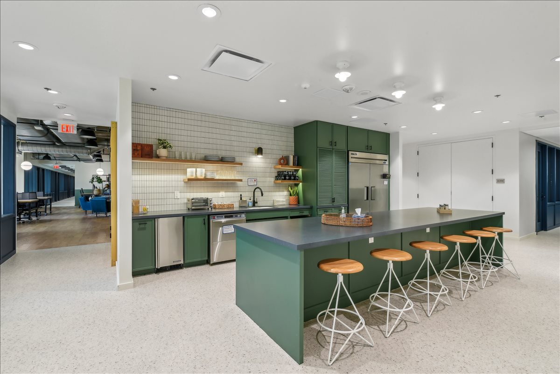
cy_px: 187
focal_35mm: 16
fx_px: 249
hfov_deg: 96.7
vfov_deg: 73.8
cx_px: 280
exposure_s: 1/4
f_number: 11
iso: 100
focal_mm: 16
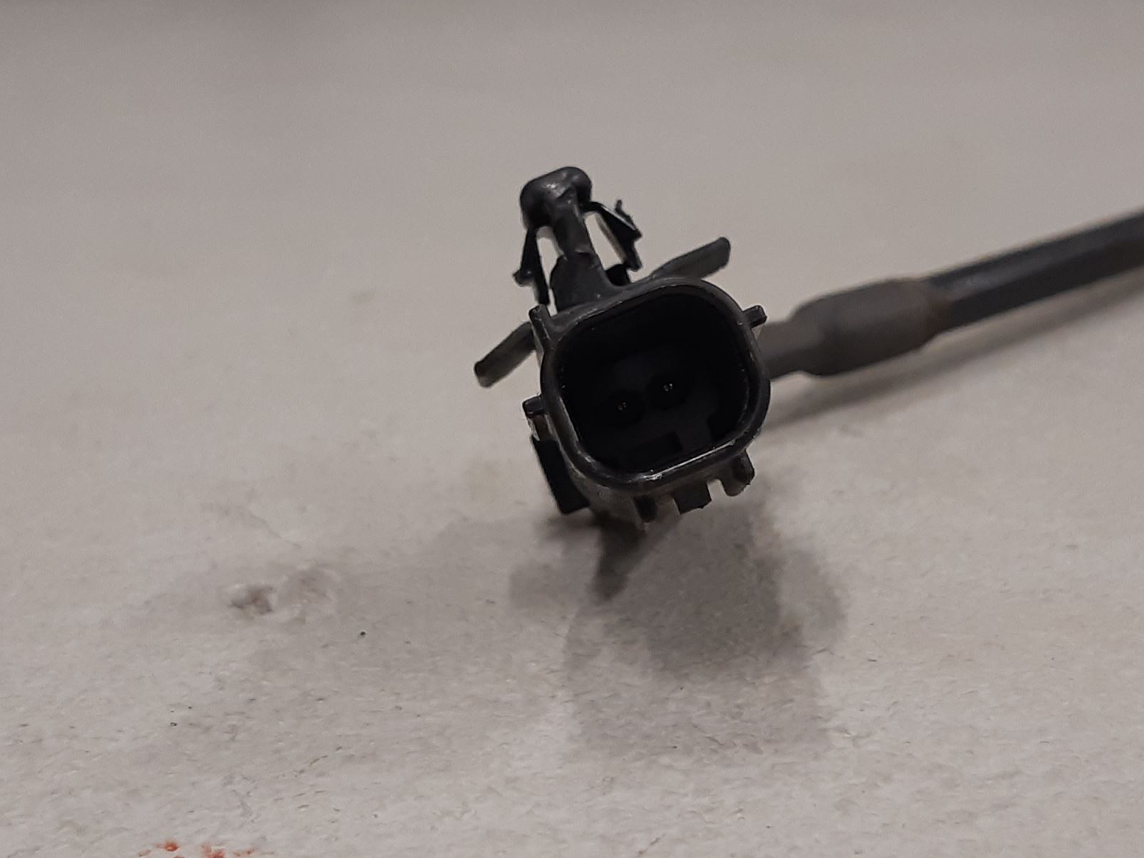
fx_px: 1090
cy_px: 411
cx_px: 637
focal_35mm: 33
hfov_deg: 55.2
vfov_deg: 42.9
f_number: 1.7
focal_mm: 3.93
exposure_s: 1/50
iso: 125
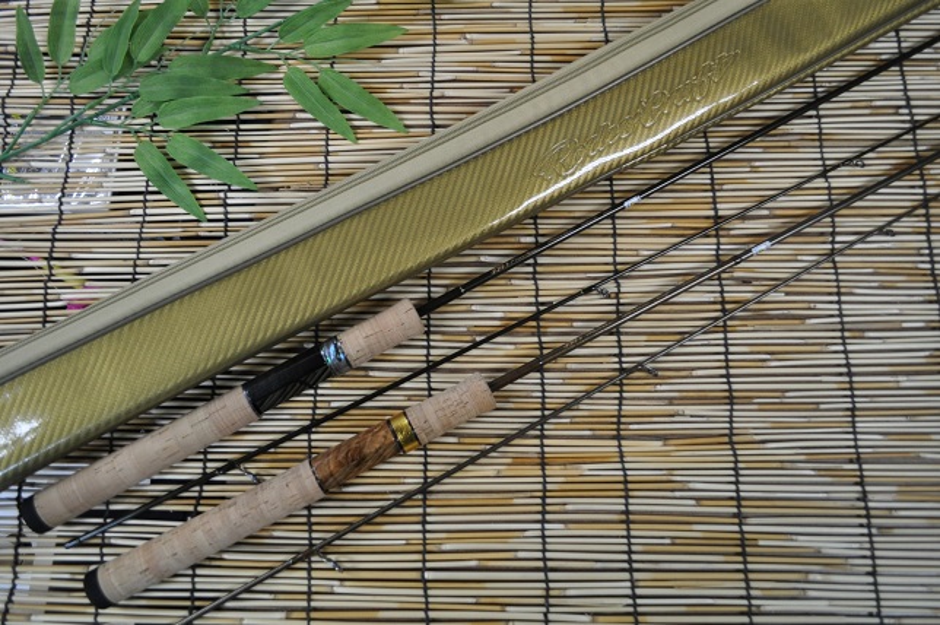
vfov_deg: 43.5
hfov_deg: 62.0
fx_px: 783
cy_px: 312
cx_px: 470
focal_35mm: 30
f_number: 4.5
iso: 800
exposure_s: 1/60
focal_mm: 20
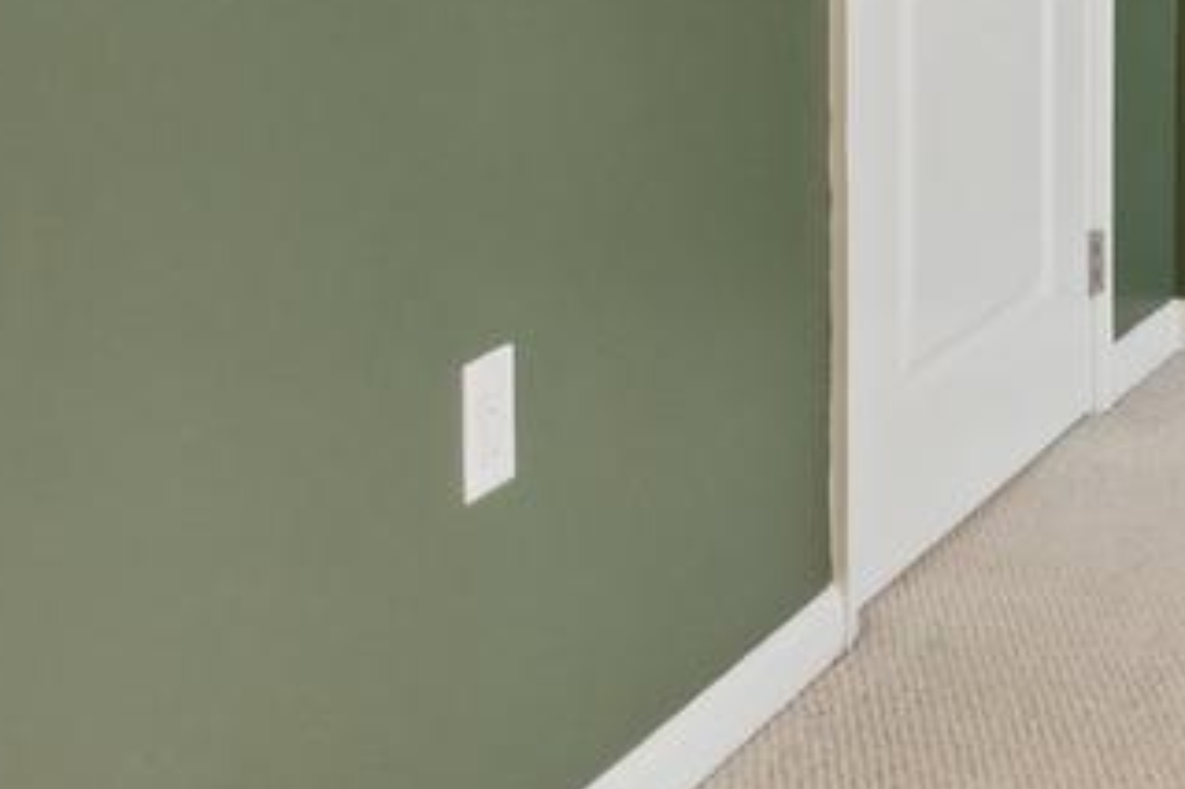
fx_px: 2665
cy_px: -382
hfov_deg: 17.0
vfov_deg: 15.6
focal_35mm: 81
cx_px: 2492
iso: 400
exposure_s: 1/2.5
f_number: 9
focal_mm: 12.2
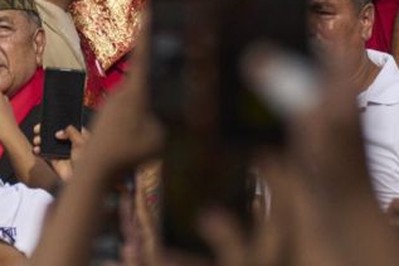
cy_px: -242
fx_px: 8795
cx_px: 92
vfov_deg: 1.7
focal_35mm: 794
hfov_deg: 2.6
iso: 1250
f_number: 5.6
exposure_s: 1/5000
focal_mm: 203
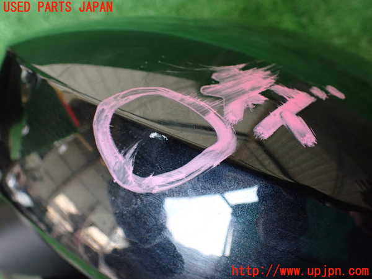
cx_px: 186
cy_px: 140
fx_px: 322
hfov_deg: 60.0
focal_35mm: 30
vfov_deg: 46.8
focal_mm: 5.4
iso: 800
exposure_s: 1/125
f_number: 2.3
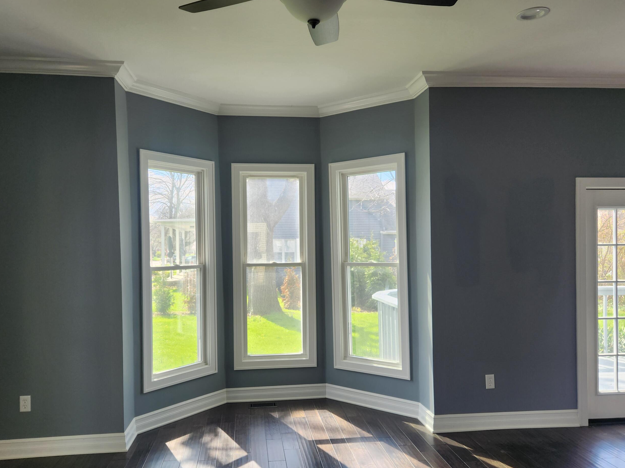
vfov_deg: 49.7
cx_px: 314
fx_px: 506
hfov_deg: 63.4
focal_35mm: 28
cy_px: 253
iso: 40
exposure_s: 1/180
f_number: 1.8
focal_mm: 5.4
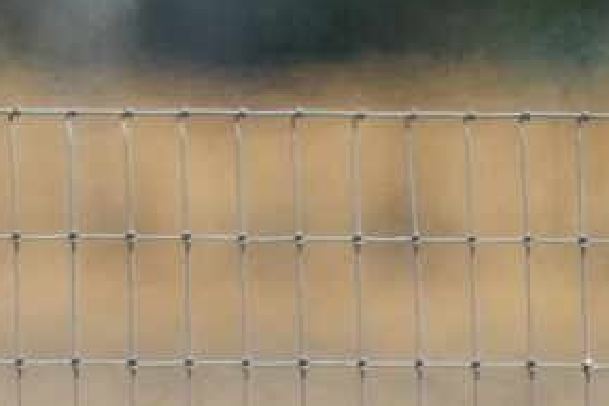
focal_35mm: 4518
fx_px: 76383
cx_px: -1456
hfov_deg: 0.5
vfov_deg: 0.3
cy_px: 26
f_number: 5.6
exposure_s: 1/2000
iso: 500
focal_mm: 600
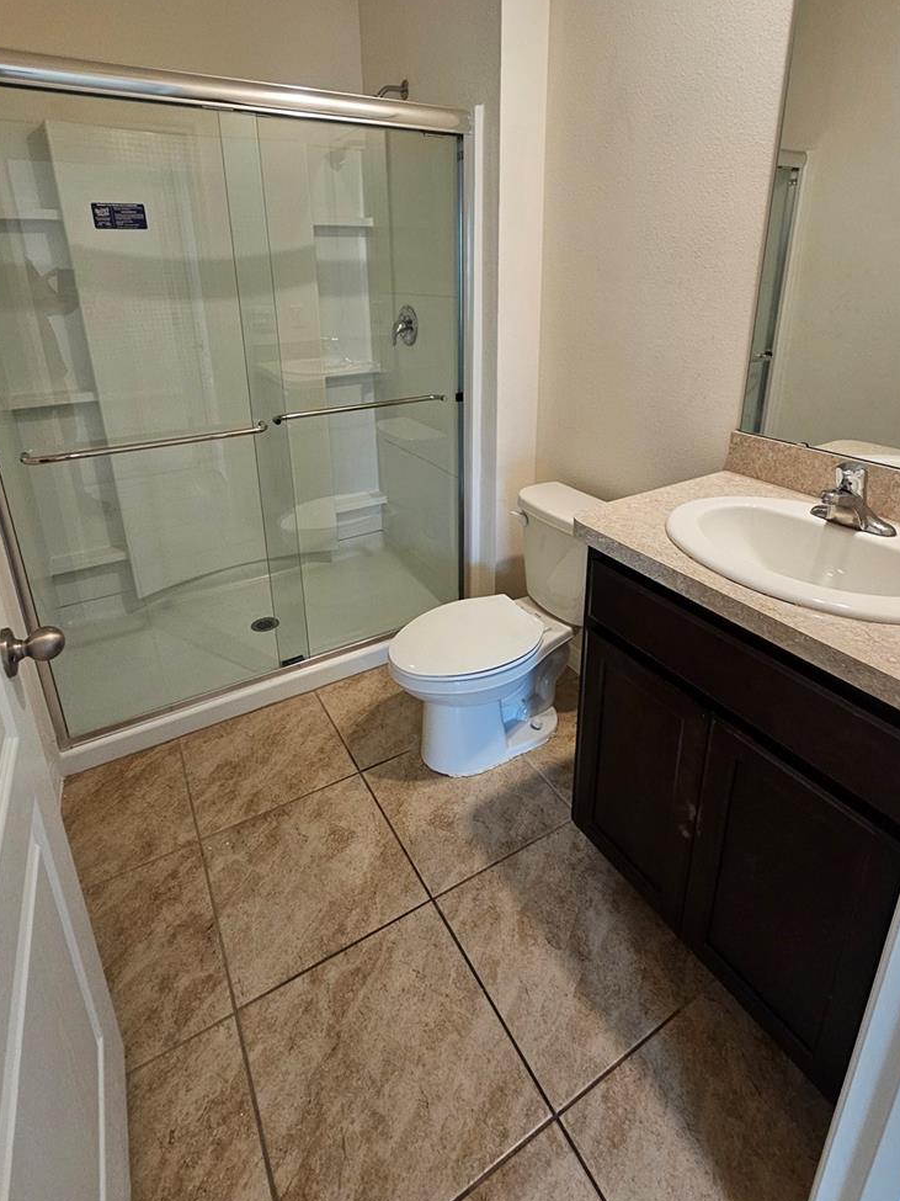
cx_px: 441
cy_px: 468
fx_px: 555
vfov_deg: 93.0
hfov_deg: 78.1
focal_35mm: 16
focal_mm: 2.2
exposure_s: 1/60
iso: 250
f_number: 2.2
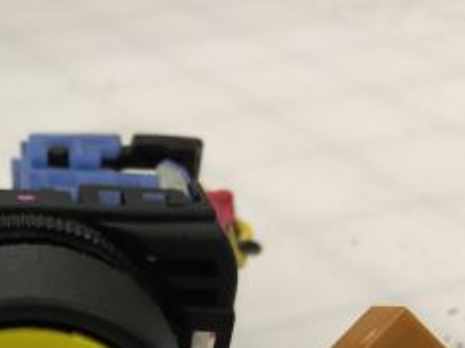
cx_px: -87
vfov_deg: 18.8
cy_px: 419
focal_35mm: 74
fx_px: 994
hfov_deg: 24.1
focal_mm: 4.15
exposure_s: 1/30
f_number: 2.2
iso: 32
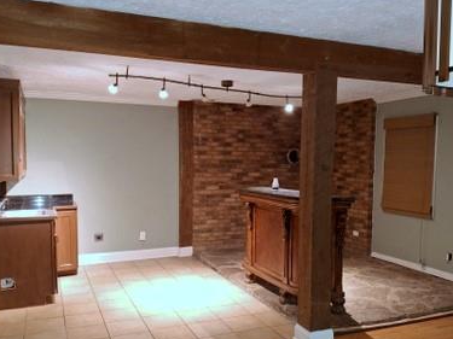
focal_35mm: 32
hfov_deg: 56.8
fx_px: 419
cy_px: 195
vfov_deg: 44.0
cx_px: 221
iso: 400
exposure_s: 1/24
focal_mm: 4.69
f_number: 1.8
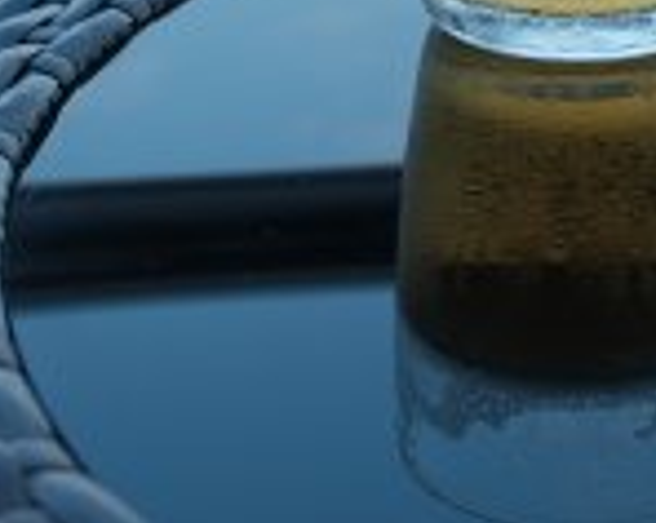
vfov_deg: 13.7
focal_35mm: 105
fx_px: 2036
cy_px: -266
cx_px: 607
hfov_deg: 18.0
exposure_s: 1/250
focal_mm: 17.7
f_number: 4
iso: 160
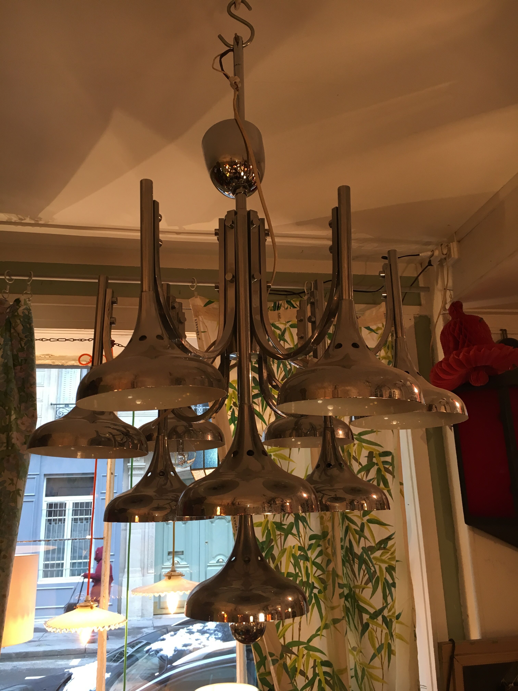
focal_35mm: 29
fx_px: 579
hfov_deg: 48.2
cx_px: 259
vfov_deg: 61.7
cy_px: 346
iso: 80
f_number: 2.2
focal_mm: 4.15
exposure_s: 1/33
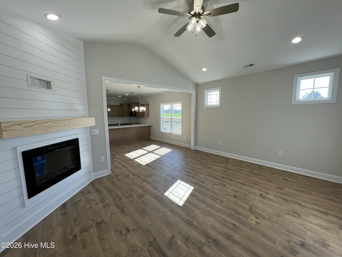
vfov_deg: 89.9
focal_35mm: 13
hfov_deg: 106.2
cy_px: 128
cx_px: 171
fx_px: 128
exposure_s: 1/122
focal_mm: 1.57
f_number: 1.8
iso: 32
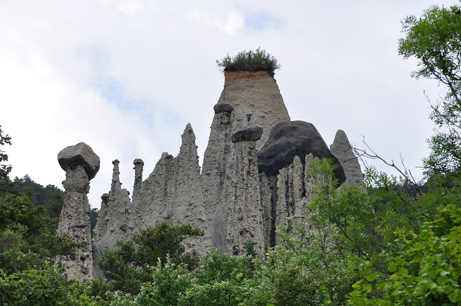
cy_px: 153
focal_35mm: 188
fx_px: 2398
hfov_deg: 11.0
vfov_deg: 7.3
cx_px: 230
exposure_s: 1/250
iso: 250
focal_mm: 125
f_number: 10
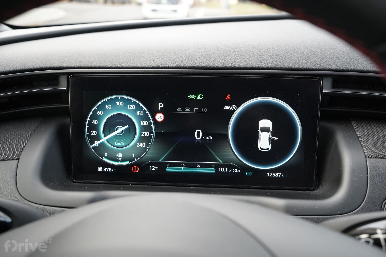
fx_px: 365
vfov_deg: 38.9
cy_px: 128
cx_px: 193
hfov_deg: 55.8
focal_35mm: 34
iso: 4000
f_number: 6.3
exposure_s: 1/160
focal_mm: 34
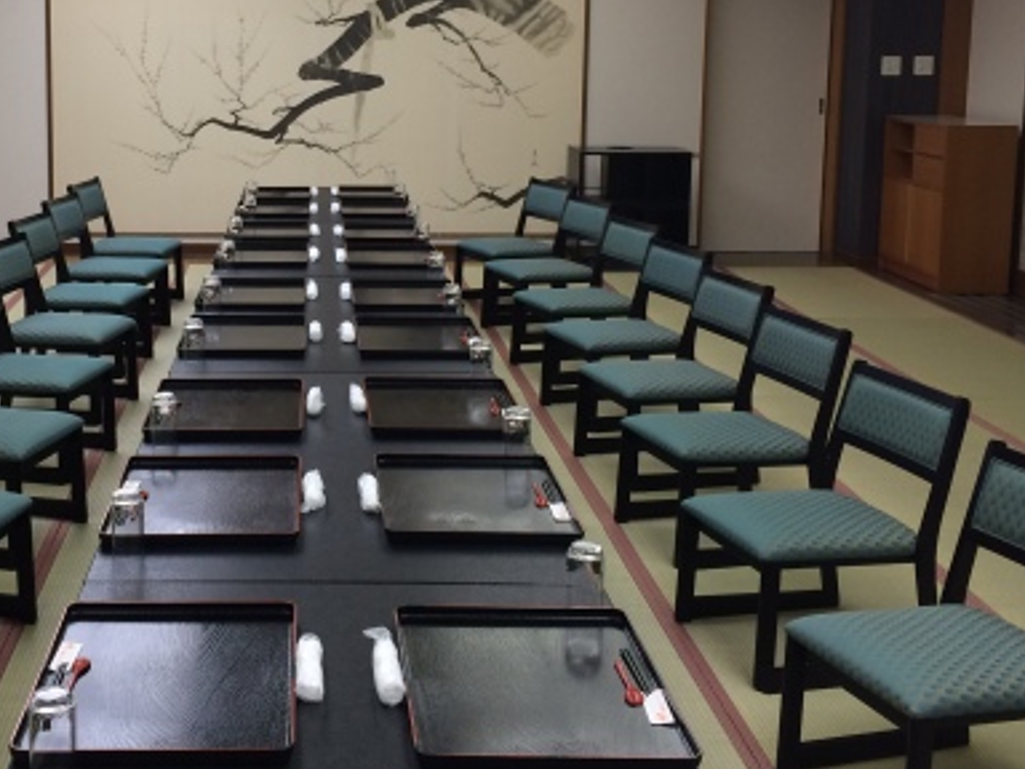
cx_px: 307
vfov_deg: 28.7
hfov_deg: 37.6
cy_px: 208
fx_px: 1481
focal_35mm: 50
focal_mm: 4.12
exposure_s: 1/33
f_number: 2.2
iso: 50
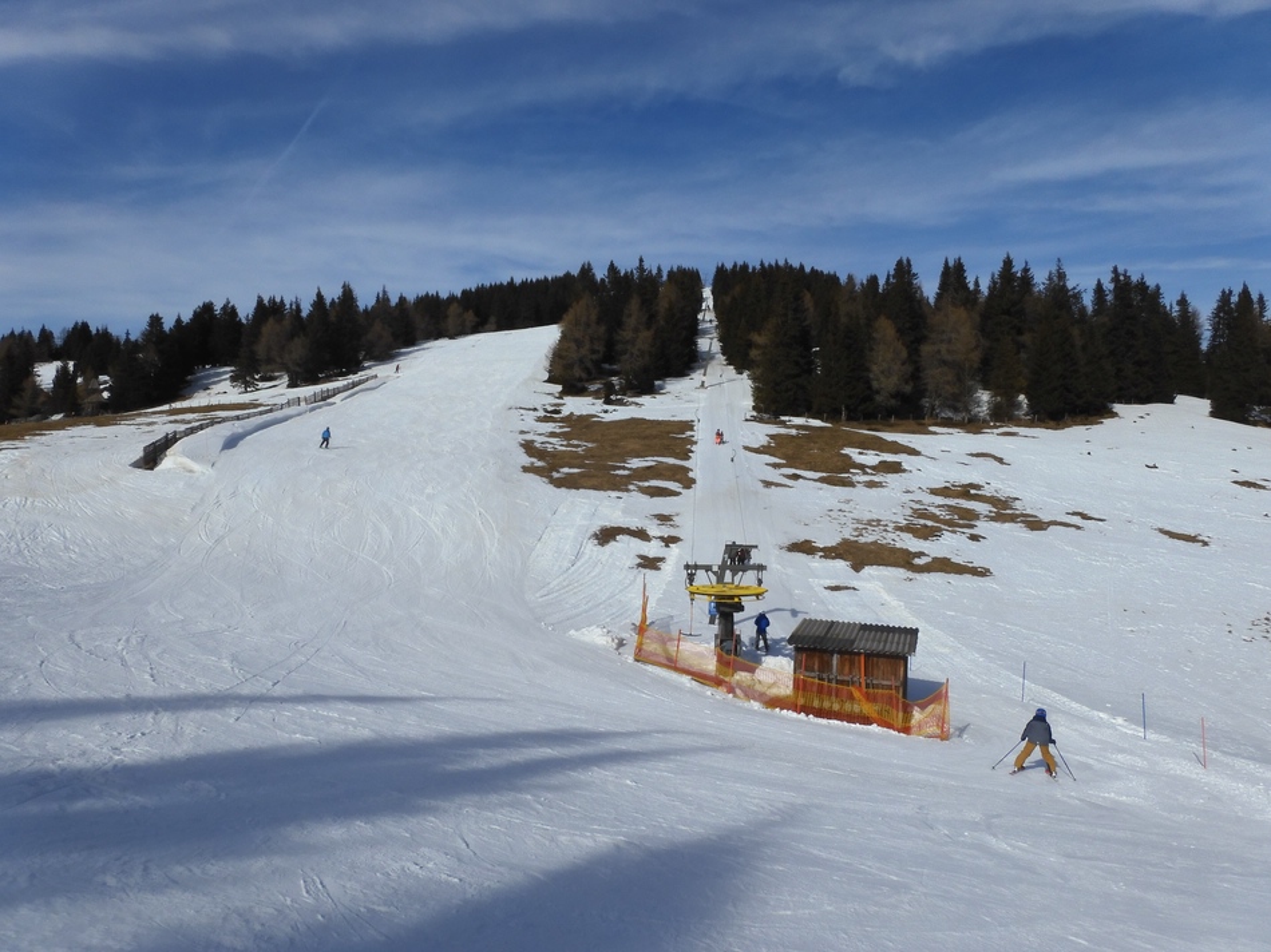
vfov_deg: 56.8
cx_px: 636
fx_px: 881
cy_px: 476
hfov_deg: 71.6
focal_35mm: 24
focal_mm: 4.3
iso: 100
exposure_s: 1/1600
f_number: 5
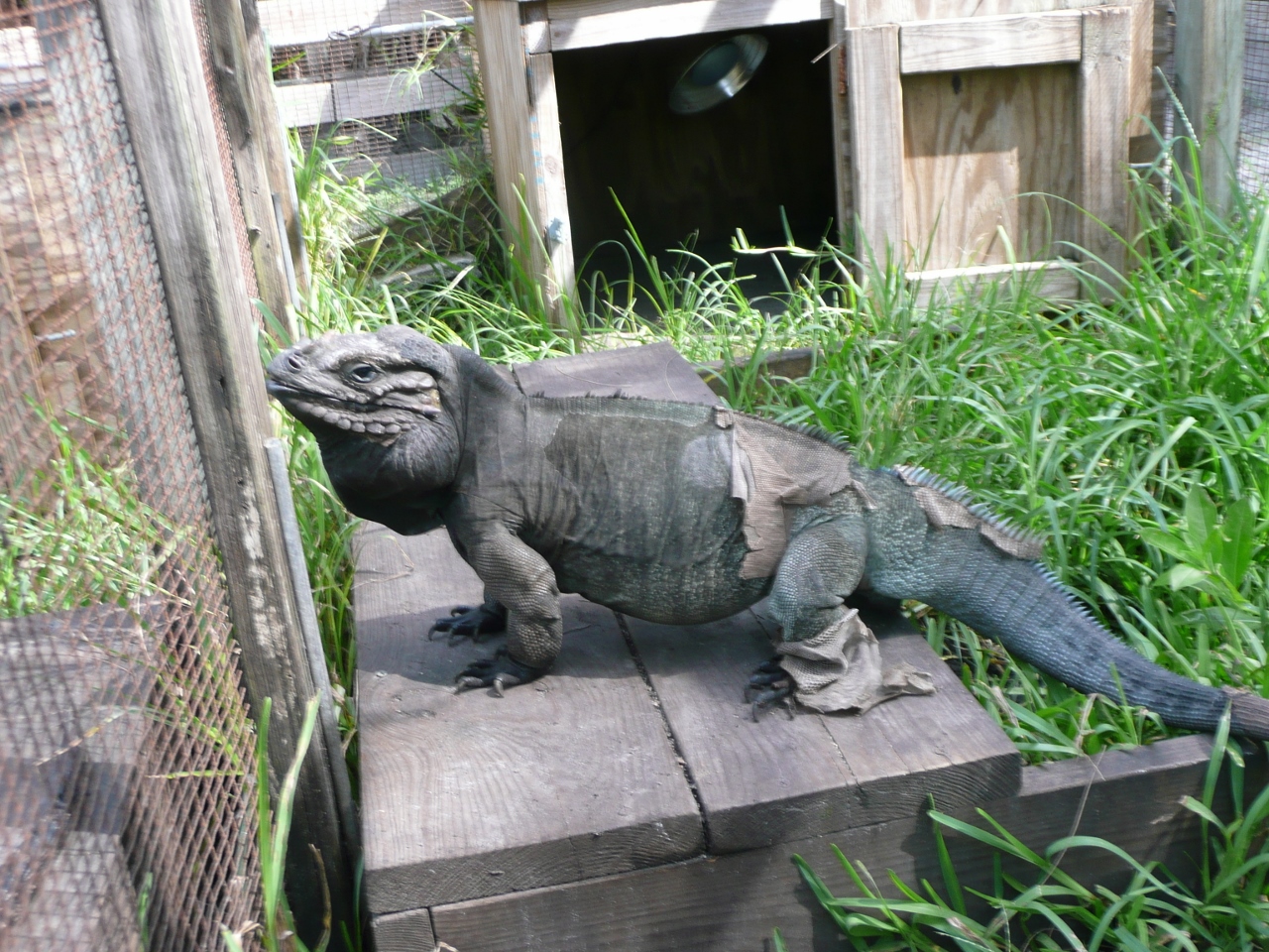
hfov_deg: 46.8
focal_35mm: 40
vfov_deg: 36.0
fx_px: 1466
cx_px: 634
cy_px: 476
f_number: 3.9
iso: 100
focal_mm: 6.5
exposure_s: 1/40
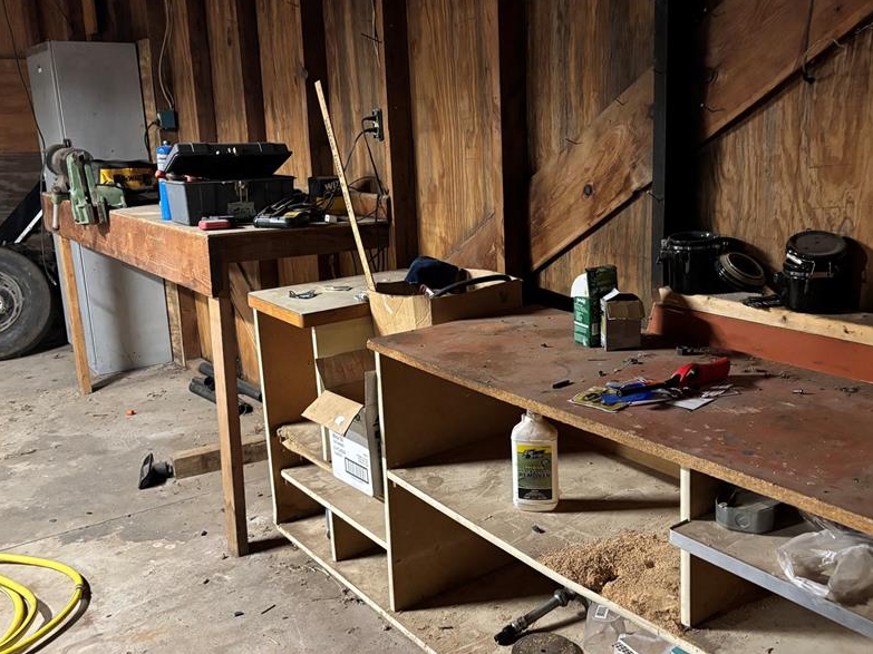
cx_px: 495
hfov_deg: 53.8
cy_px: 308
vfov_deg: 41.8
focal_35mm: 34
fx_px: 857
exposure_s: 1/30
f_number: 1.6
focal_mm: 5.96
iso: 640
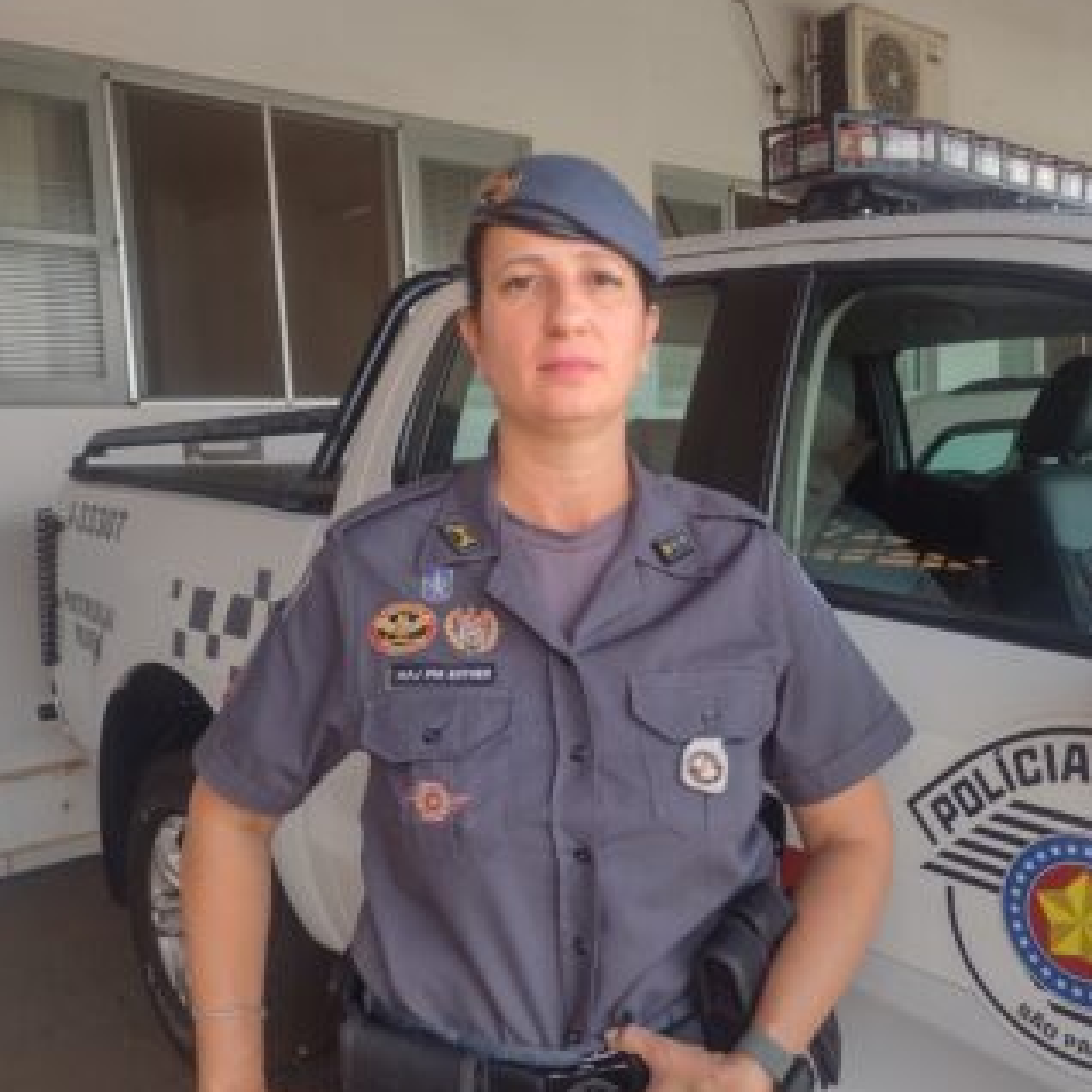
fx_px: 1249
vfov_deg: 47.2
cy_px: 553
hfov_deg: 47.0
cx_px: 651
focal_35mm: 35
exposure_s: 1/224
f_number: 1.7
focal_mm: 4.71
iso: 100
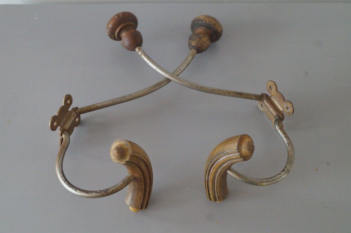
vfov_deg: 29.8
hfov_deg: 43.6
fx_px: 438
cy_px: 116
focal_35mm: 45
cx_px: 176
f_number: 6.3
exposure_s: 1/30
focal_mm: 30
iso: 3200
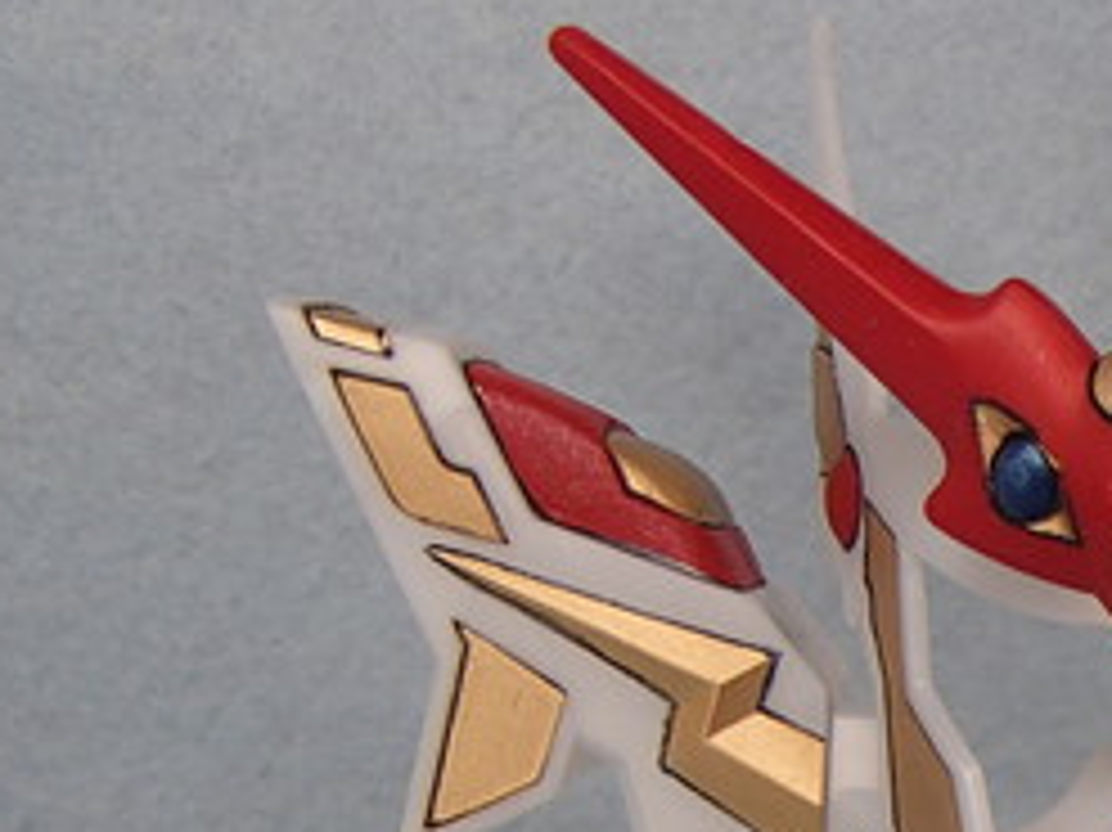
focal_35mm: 90
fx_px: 2890
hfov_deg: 20.7
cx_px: 1220
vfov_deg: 15.9
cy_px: 962
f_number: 4.7
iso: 160
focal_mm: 6.64
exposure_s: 1/160
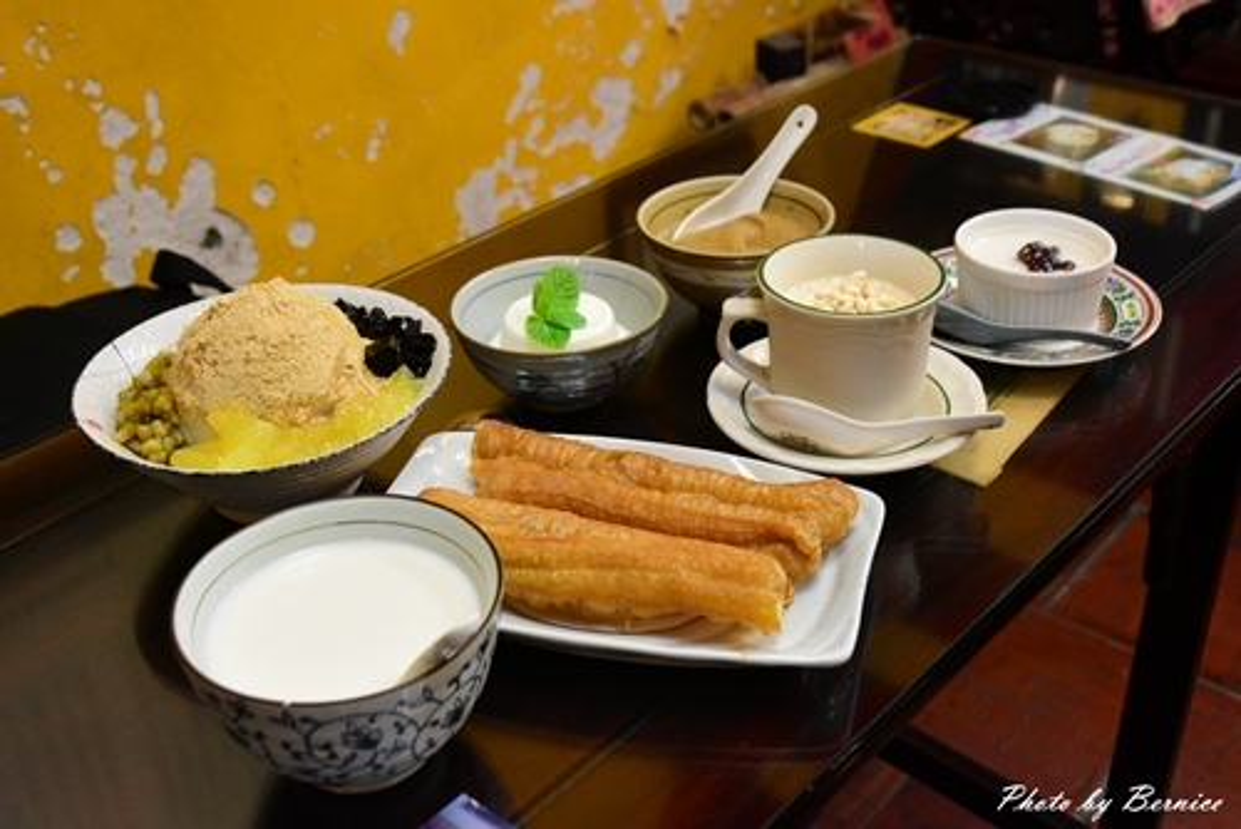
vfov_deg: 33.1
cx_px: 620
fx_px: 1397
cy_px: 414
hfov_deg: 47.9
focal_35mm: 40
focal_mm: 27
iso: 2200
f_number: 5.6
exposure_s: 1/40
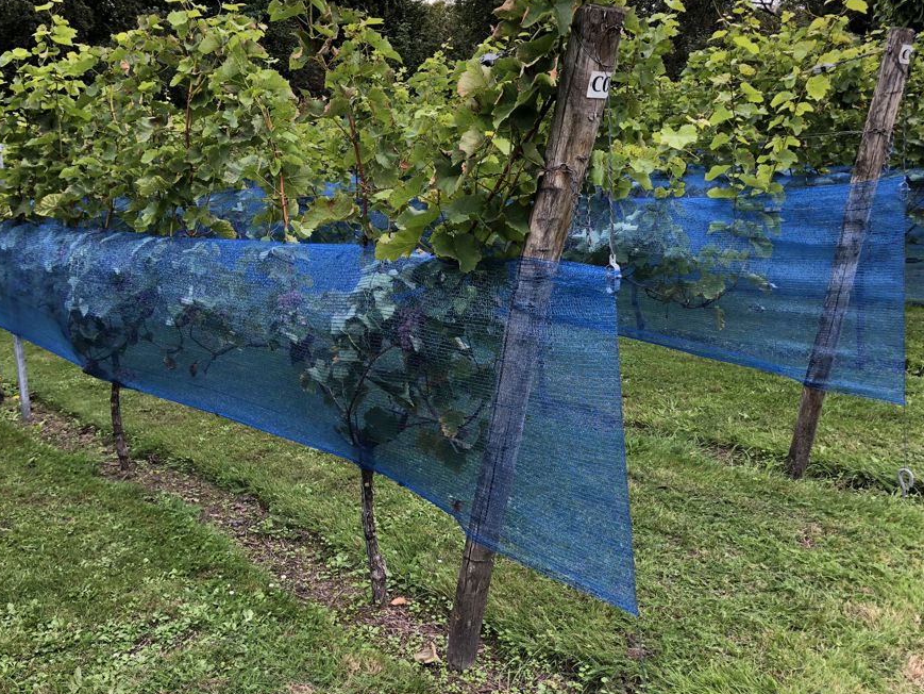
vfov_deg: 42.8
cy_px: 296
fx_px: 881
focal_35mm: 33
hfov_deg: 55.2
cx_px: 415
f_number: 1.8
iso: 50
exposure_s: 1/120
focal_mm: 3.99
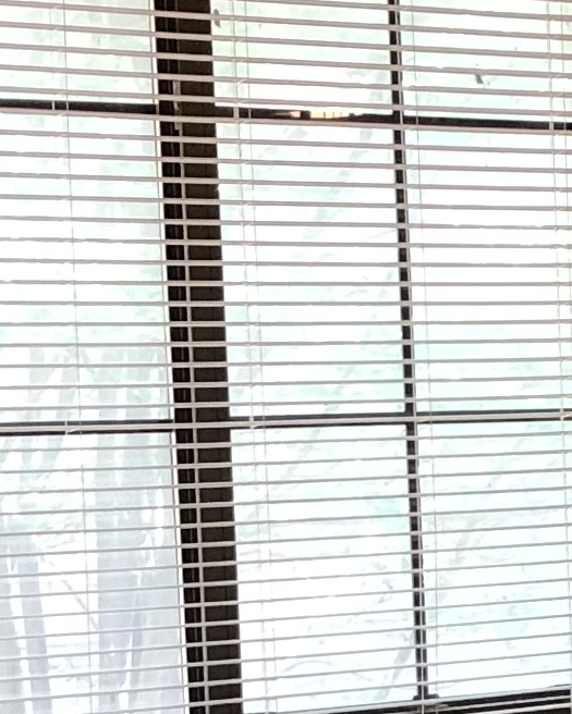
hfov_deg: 8.9
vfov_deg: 11.2
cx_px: 936
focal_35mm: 168
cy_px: 881
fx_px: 3554
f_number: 1.8
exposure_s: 1/30
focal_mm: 3.99
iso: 40
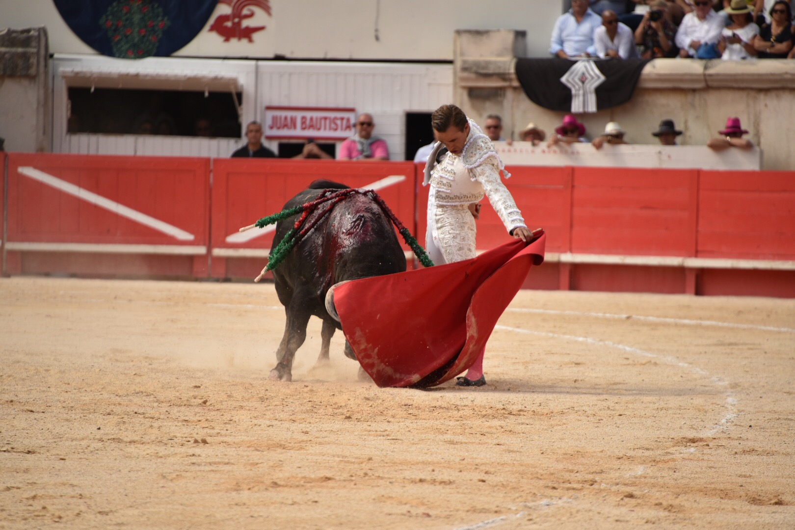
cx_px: 398
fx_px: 6624
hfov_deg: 6.9
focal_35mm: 300
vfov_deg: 4.6
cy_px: 265
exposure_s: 1/1600
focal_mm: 300
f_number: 5.6
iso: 560
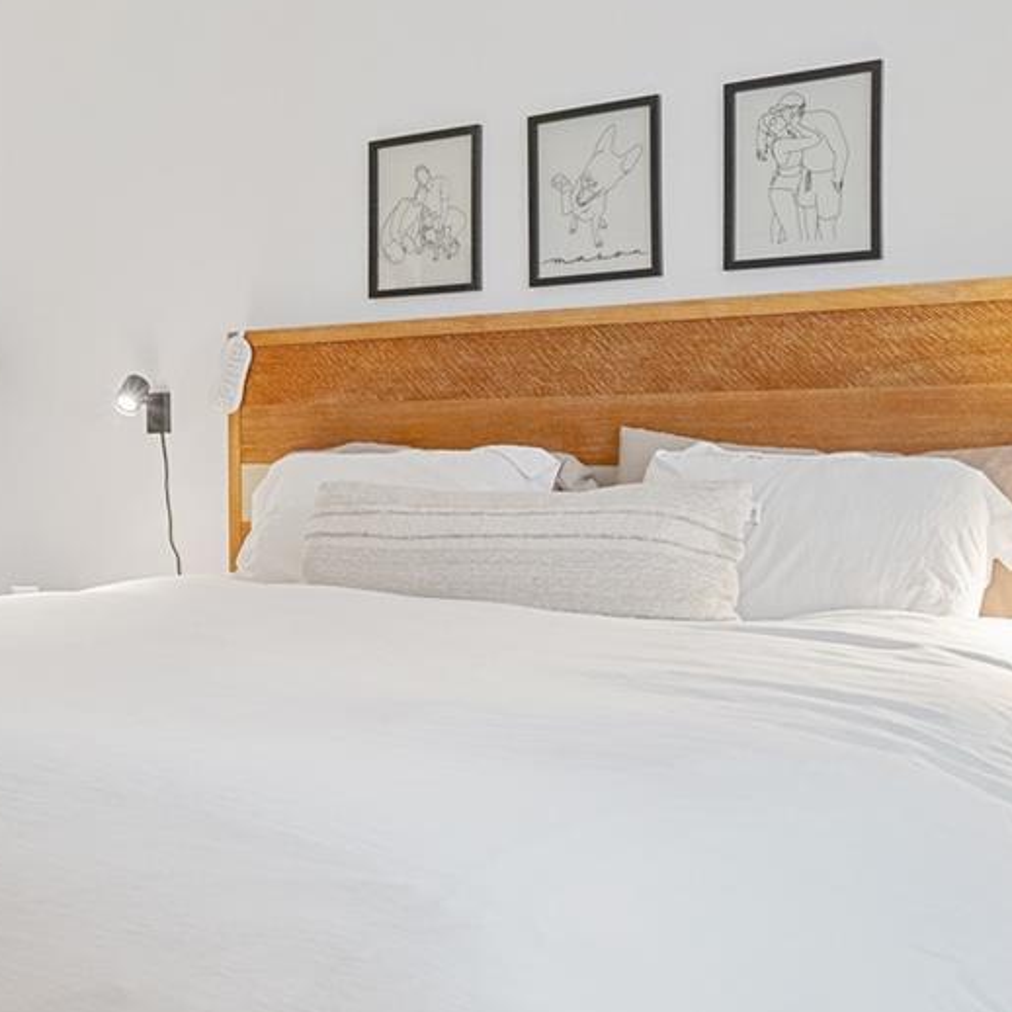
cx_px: 190
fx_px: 1389
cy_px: 582
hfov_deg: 38.4
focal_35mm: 42
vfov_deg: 39.9
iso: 1000
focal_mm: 16
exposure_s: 1/30
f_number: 4
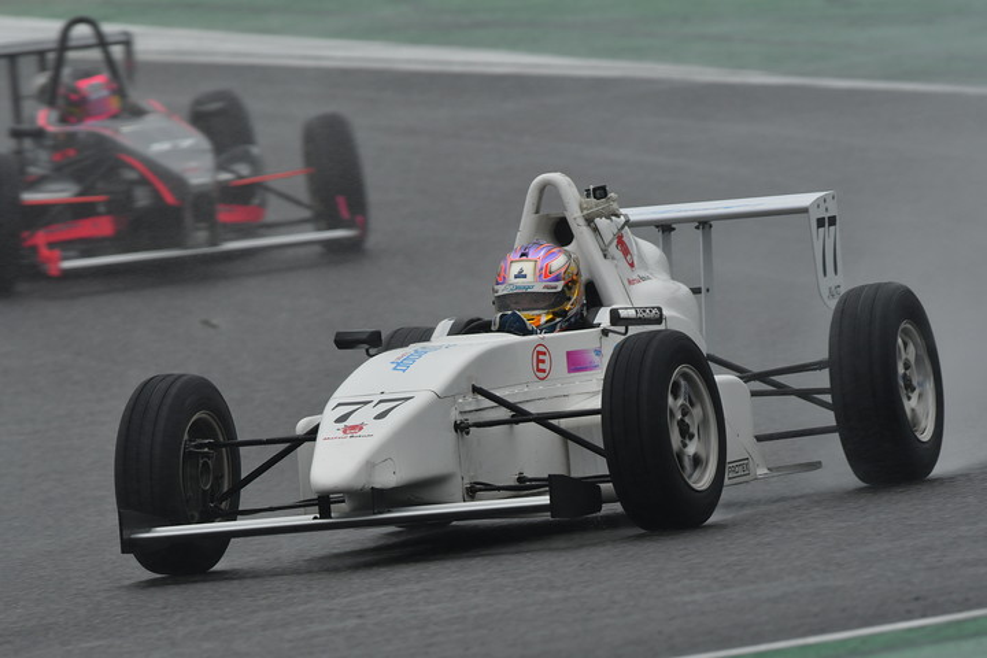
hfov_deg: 2.7
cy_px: 329
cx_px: 494
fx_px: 20561
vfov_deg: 1.8
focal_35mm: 750
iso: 400
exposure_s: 1/500
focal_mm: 500
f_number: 8
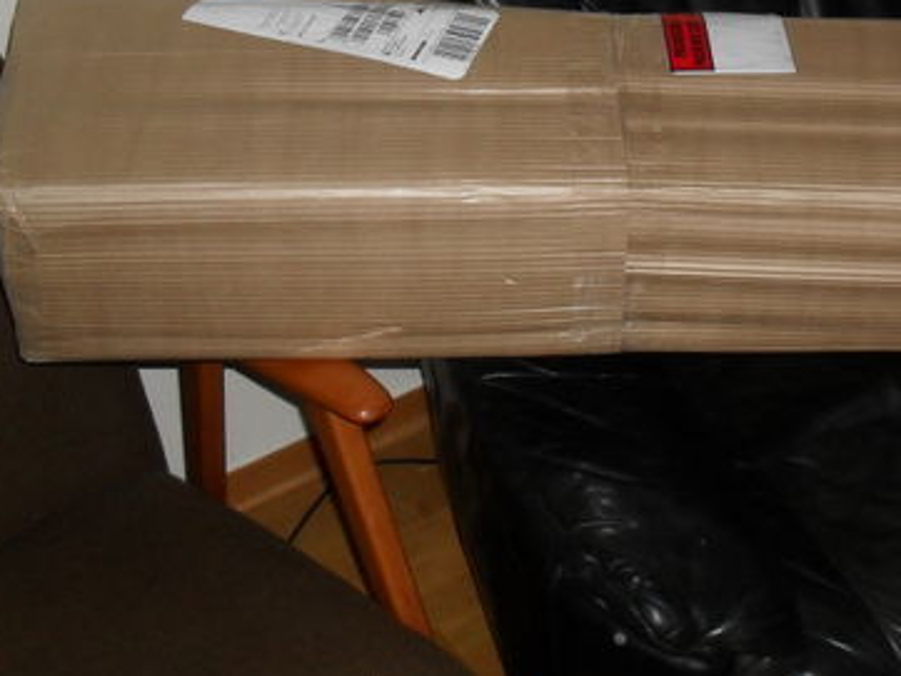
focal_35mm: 62
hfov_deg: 30.3
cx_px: 741
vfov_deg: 23.4
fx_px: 1614
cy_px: 152
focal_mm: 6.3
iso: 200
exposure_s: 1/45
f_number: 3.2
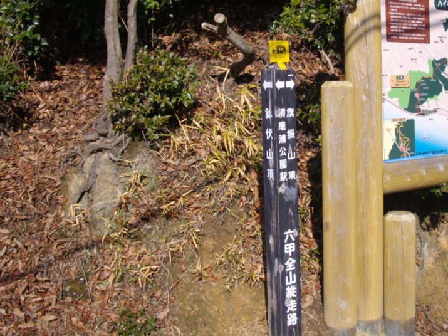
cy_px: 133
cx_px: 266
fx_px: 686
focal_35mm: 53
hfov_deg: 36.1
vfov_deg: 27.5
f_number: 5.6
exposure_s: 1/500
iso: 100
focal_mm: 6.2
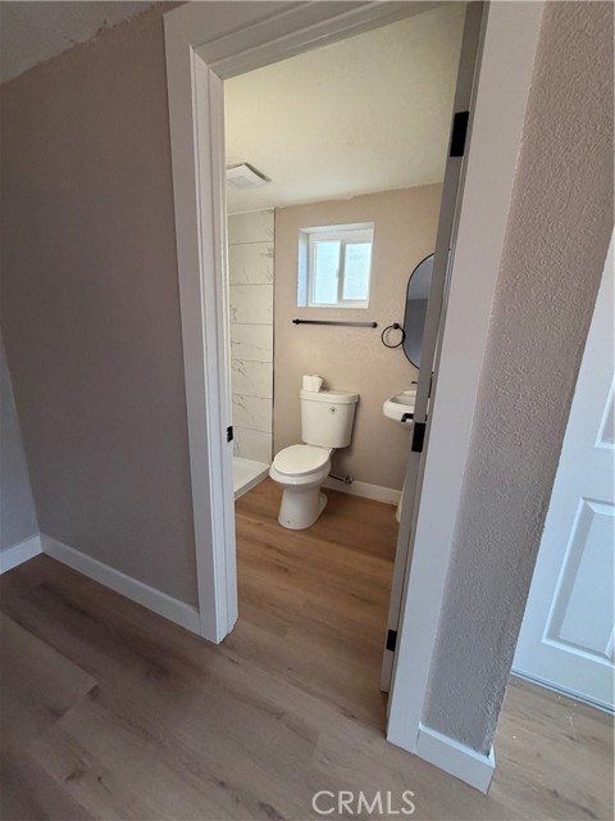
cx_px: 308
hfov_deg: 85.7
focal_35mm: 14
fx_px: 332
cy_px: 410
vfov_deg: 102.1
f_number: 2.2
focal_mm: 2.22
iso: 320
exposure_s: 1/93
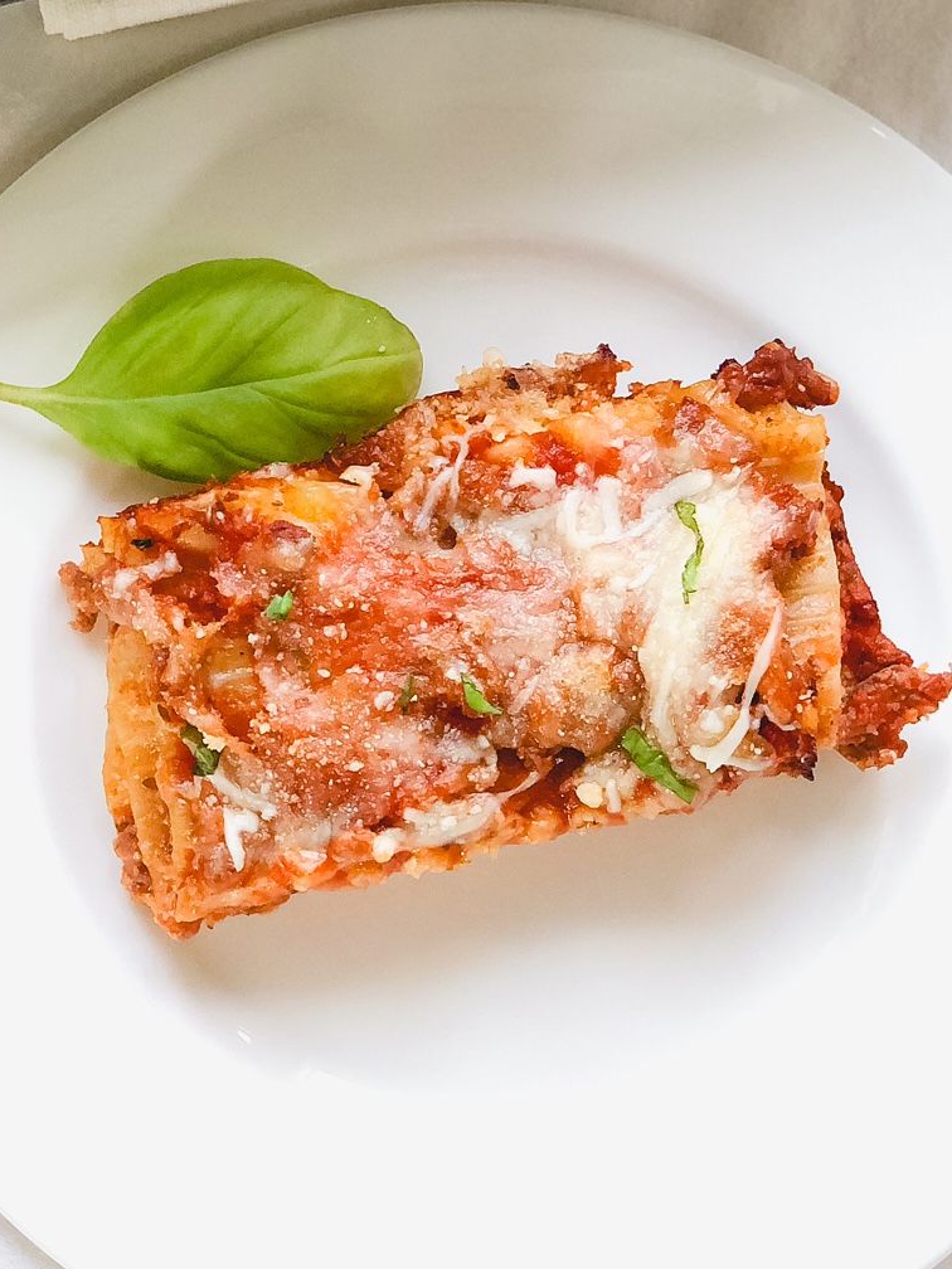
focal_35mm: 104
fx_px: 3814
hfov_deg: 14.2
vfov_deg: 18.8
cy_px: 413
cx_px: 413
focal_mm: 6
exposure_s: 1/60
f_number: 2.4
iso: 40
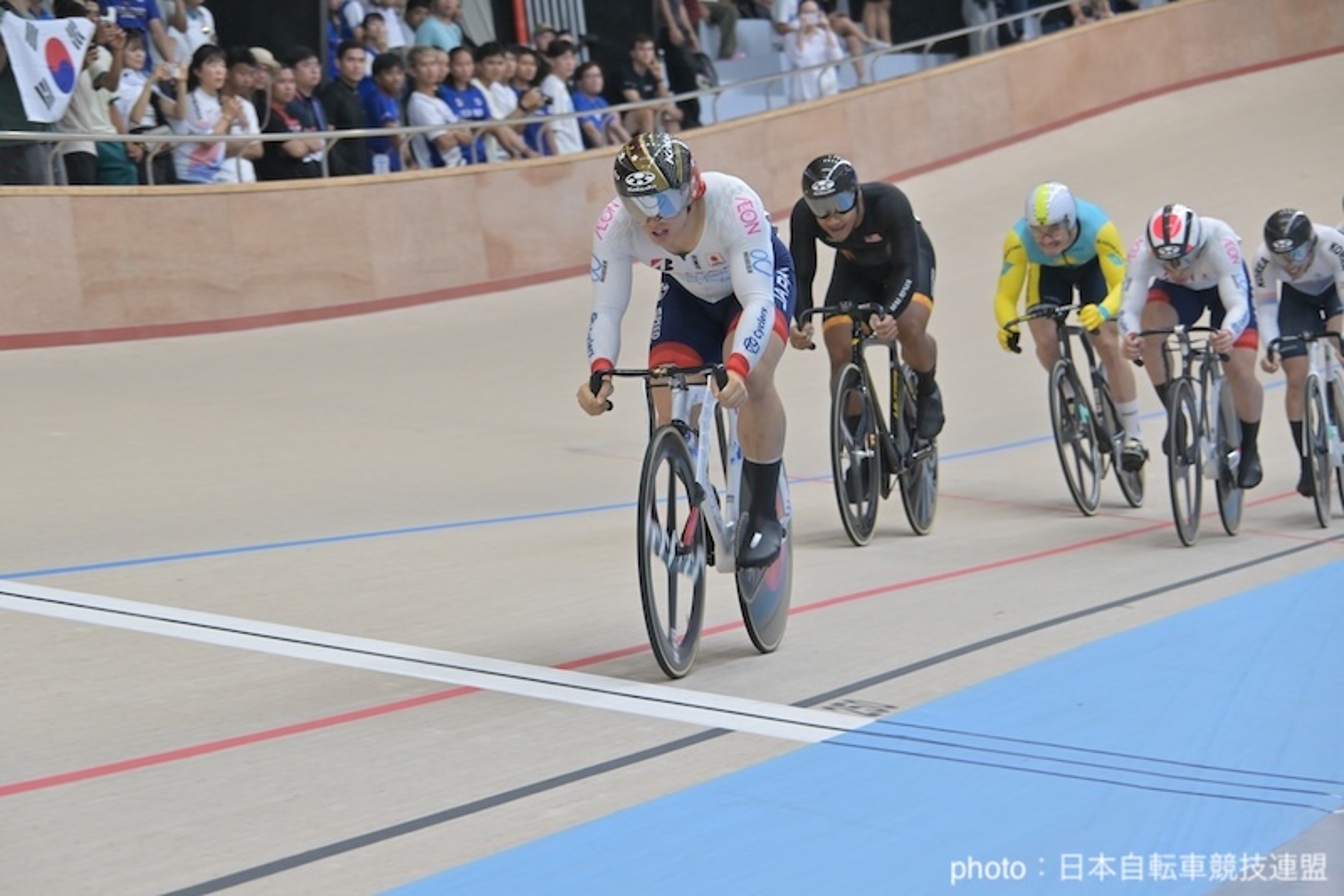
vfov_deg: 9.1
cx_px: 672
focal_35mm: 150
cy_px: 448
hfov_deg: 13.7
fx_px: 5598
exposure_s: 1/400
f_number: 8
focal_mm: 150
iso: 3200
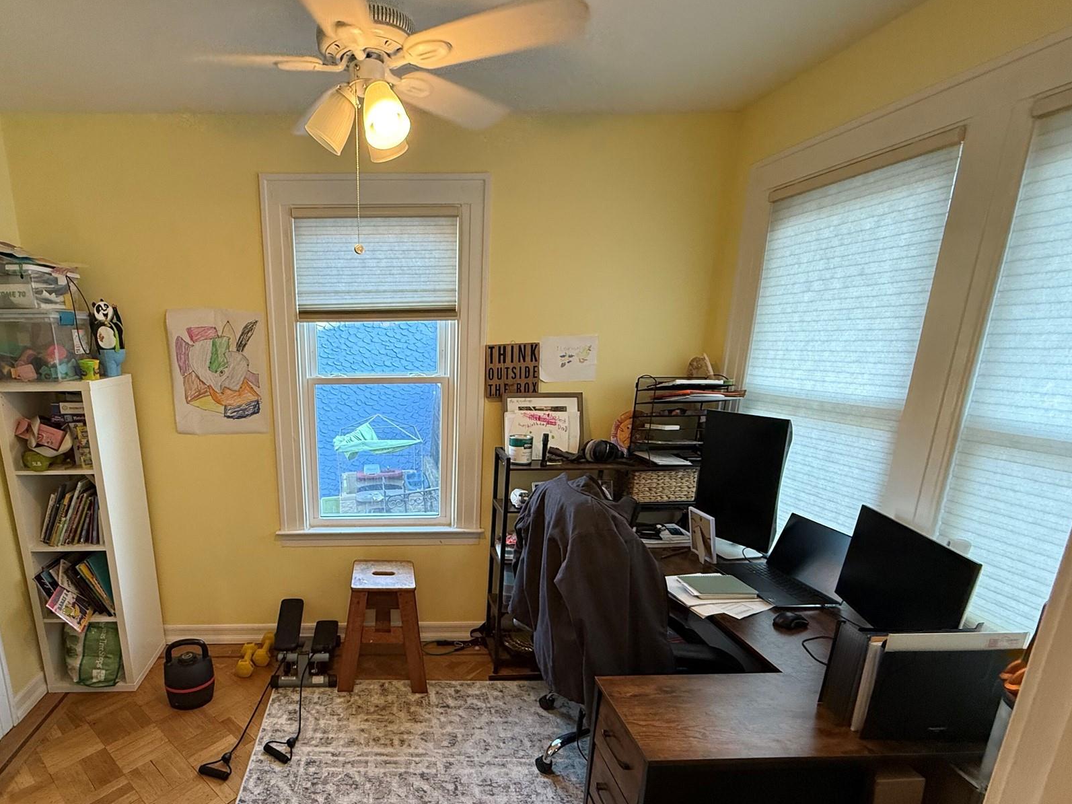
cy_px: 481
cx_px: 387
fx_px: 557
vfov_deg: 70.9
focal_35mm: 18
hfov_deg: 85.6
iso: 250
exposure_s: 1/60
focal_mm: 2.22
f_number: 2.2
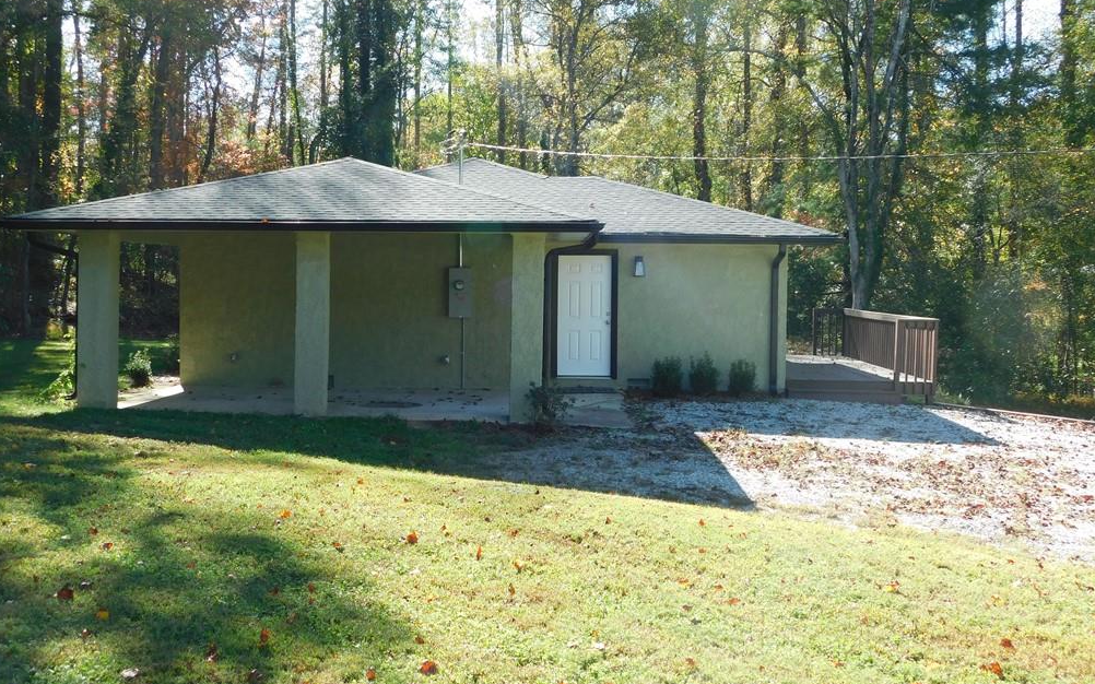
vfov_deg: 32.7
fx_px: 1164
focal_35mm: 39
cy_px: 316
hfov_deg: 50.4
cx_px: 537
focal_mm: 6.3
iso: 125
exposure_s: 1/200
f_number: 3.5
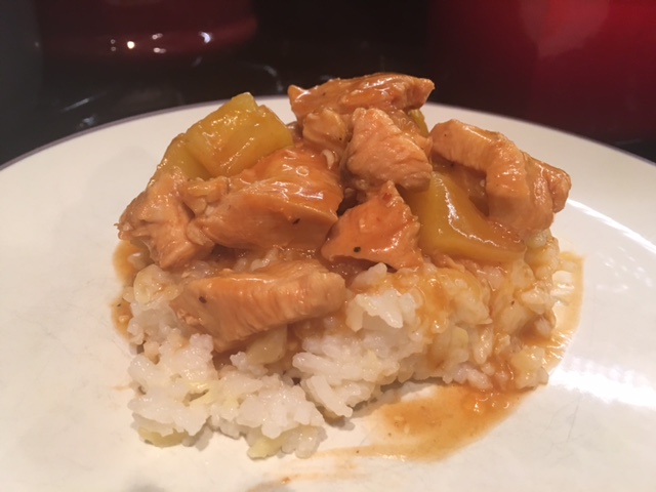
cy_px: 246
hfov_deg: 61.7
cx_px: 328
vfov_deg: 48.2
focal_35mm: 29
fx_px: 550
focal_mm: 4.15
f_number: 2.2
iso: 80
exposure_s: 1/15
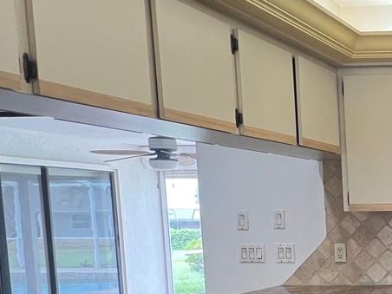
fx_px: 521
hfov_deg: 26.5
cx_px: 617
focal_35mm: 46
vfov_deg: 30.4
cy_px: 255
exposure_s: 1/60
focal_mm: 1.57
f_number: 1.8
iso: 160
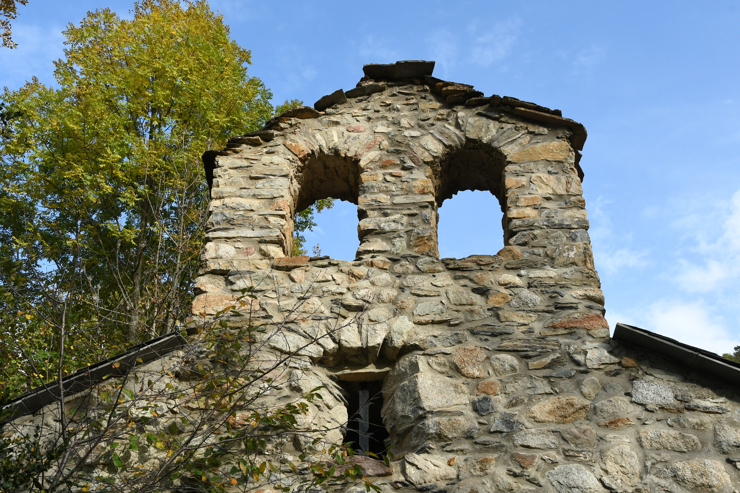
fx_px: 863
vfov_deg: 31.9
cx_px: 370
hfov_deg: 46.4
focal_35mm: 42
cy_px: 246
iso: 500
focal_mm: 28
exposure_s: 1/320
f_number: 9
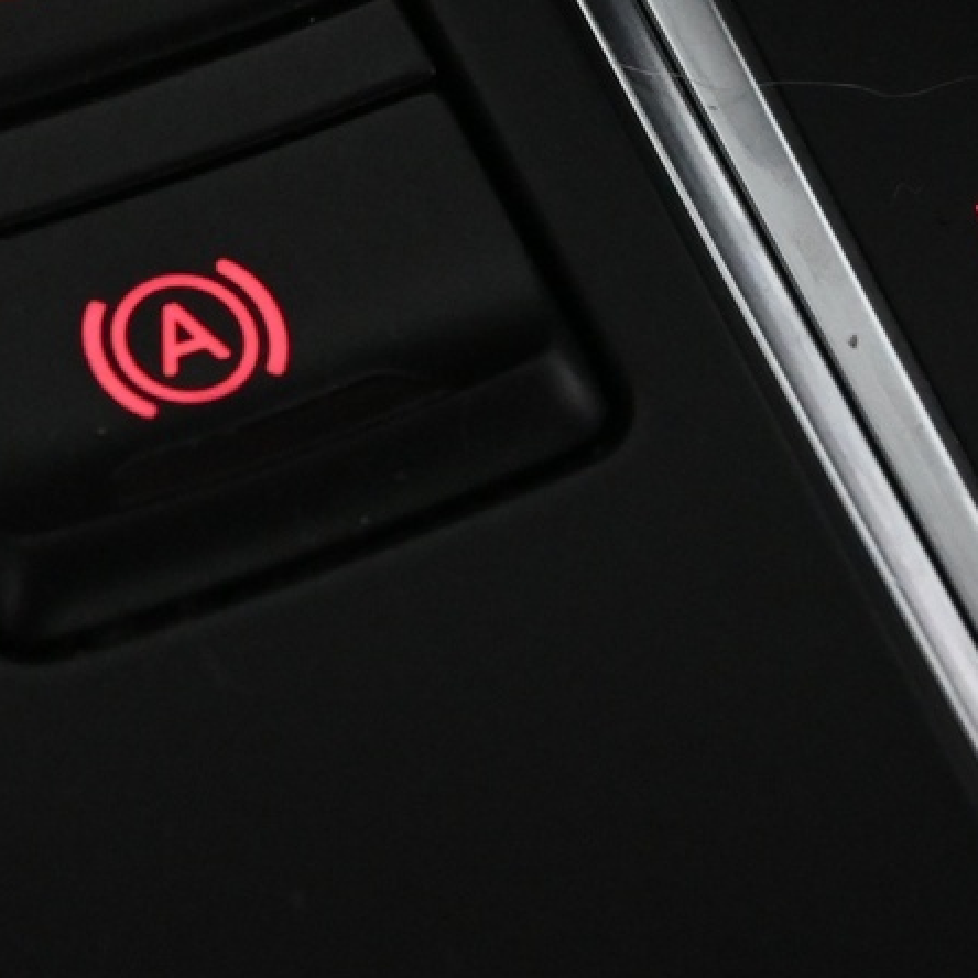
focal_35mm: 182
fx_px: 5803
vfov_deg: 9.6
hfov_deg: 9.6
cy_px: 150
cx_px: 108
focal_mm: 39
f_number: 5.6
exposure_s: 1/60
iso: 3200
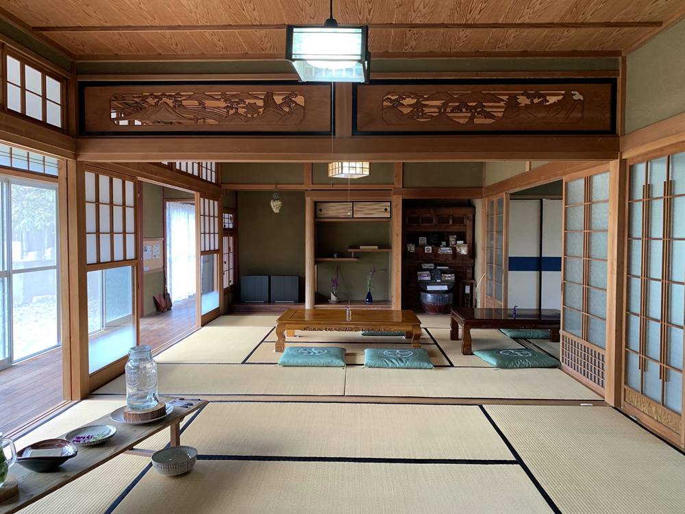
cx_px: 342
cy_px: 257
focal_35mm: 26
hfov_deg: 67.3
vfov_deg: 53.1
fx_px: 515
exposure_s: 1/60
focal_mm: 4.25
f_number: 1.8
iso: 64
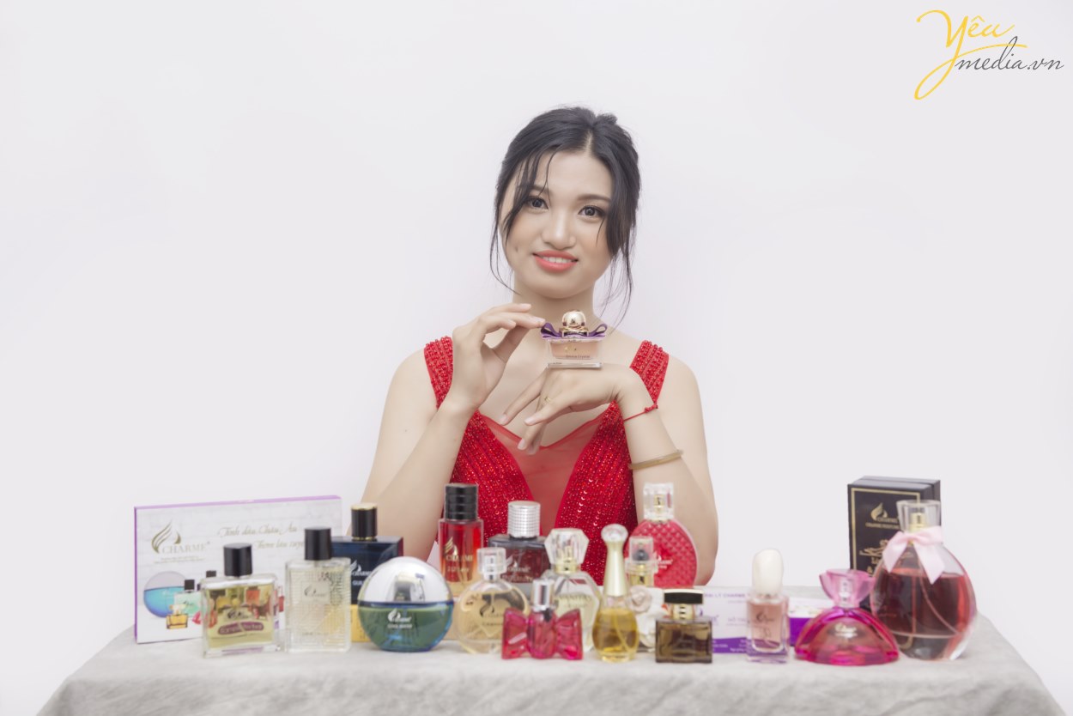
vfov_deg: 24.6
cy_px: 358
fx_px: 1640
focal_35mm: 55
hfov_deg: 36.2
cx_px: 536
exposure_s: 1/125
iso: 125
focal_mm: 55
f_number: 6.7
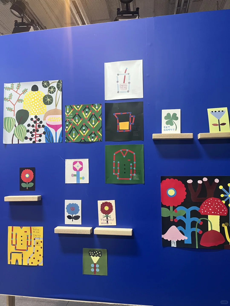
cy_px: 153
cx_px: 115
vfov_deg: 67.3
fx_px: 230
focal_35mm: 26
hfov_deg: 53.1
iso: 200
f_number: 1.6
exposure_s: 1/50
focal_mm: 5.1
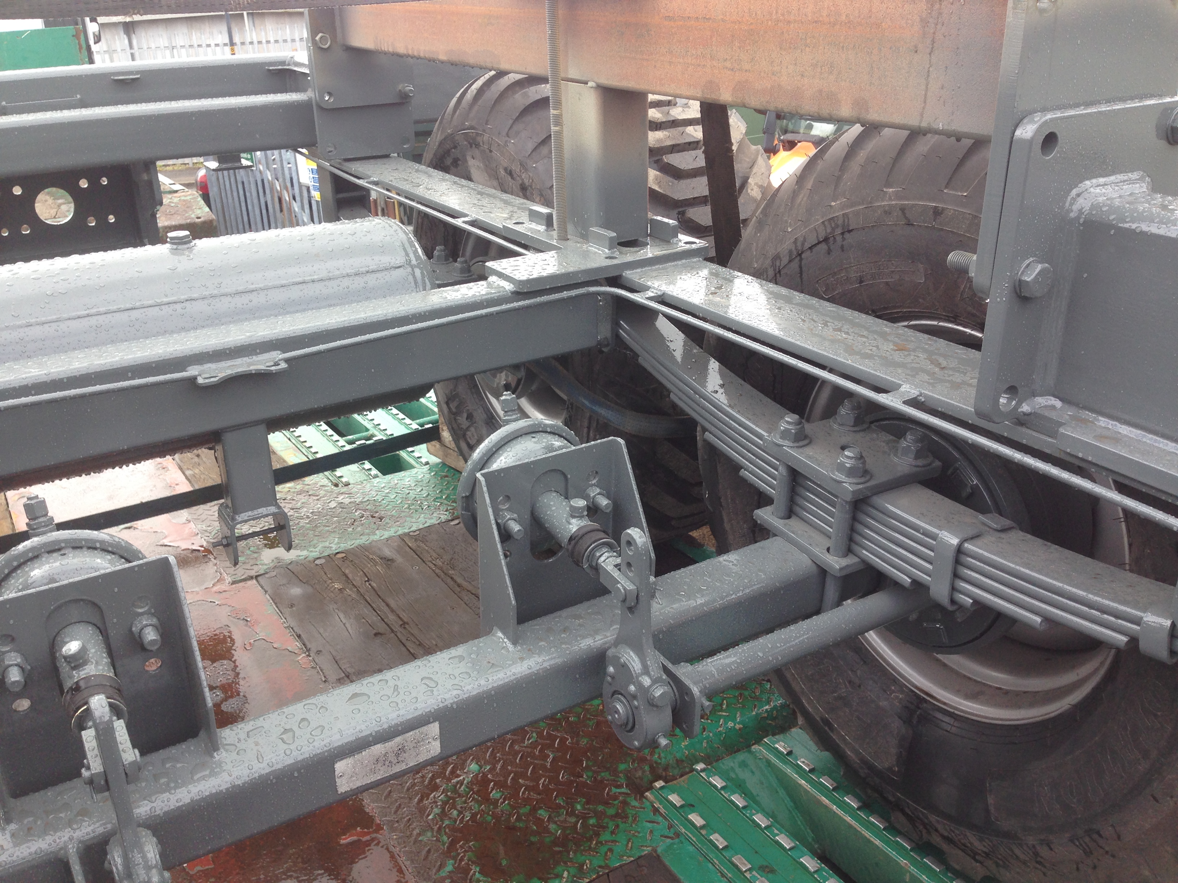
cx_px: 589
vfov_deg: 42.9
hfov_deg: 55.4
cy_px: 442
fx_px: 1123
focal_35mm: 33
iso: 50
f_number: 2.4
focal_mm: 4.12
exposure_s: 1/384
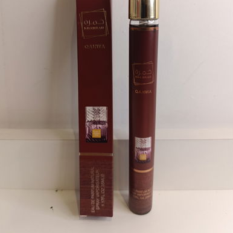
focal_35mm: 28
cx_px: 116
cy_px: 76
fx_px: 213
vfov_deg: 56.0
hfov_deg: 57.3
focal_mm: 6.14
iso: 400
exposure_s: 1/100
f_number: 1.6
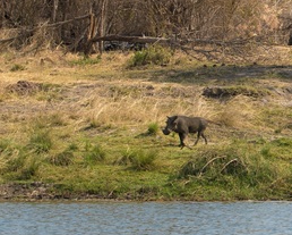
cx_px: 390
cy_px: 68
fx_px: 2405
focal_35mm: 278
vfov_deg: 5.6
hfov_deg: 6.9
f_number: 9.5
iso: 200
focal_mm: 90
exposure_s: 1/350
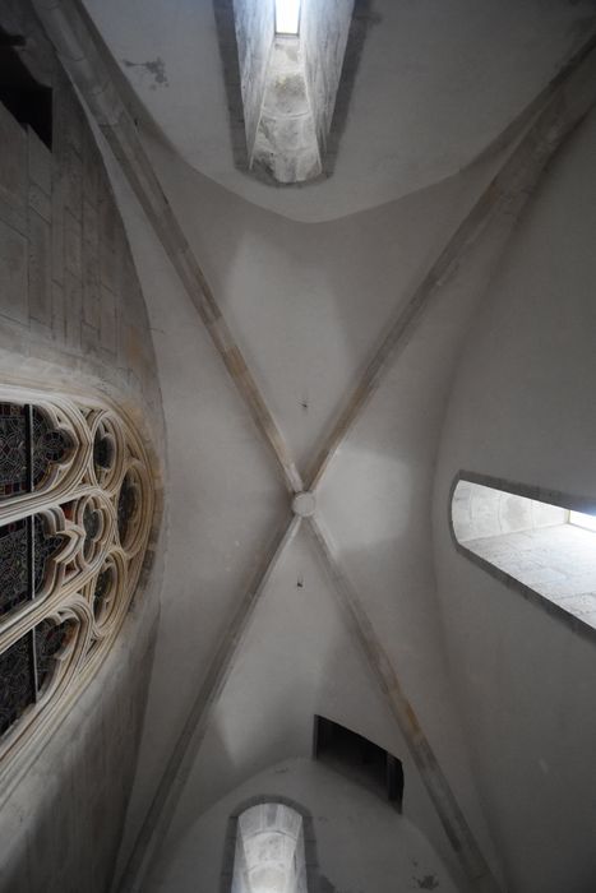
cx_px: 298
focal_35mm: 15
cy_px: 446
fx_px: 372
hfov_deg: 77.4
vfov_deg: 100.4
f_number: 3.5
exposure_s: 1/60
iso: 3200
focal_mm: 10
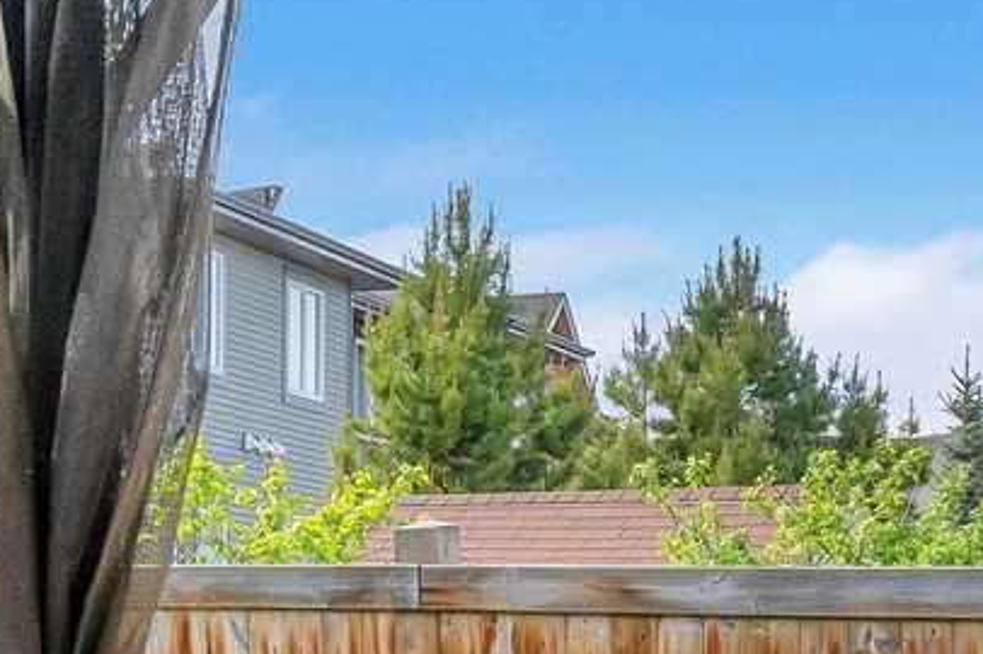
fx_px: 2892
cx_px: -307
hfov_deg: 18.0
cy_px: 564
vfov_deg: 12.8
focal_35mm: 106
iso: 400
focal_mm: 14
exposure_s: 1/640
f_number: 8
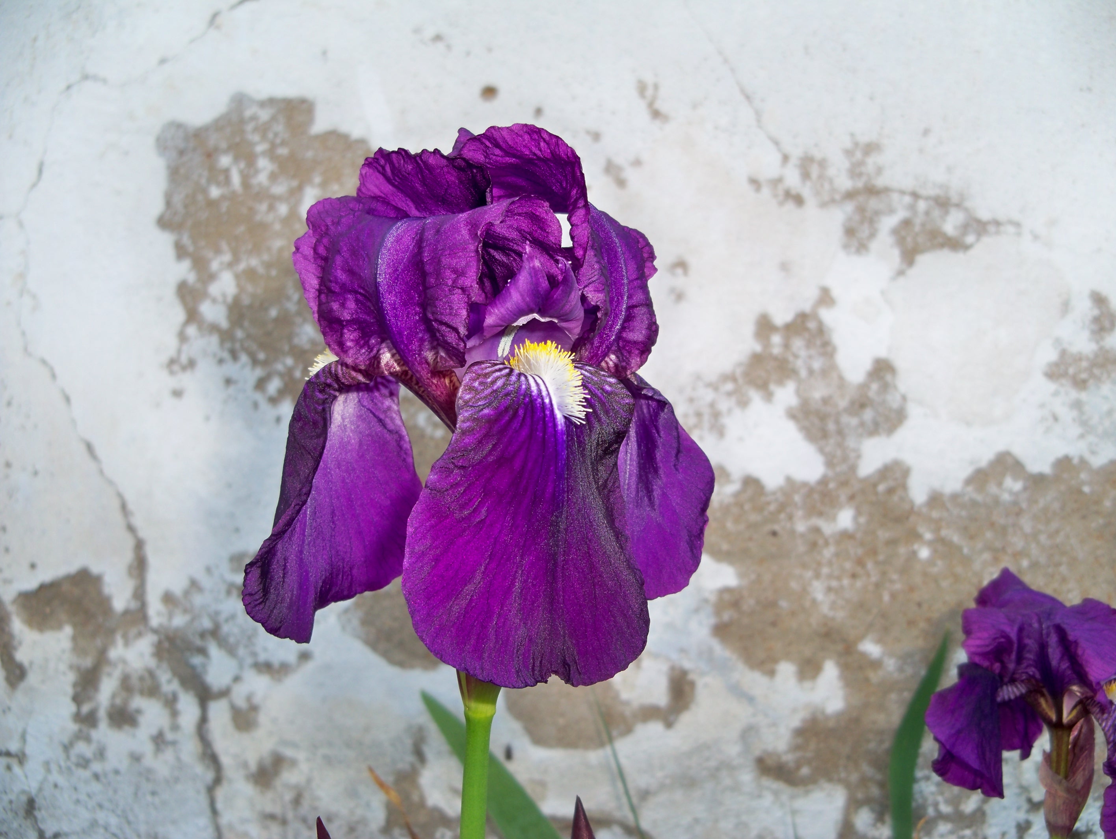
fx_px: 1129
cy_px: 420
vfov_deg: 40.7
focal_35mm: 35
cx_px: 558
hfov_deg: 52.6
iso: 80
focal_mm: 6.2
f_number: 3.5
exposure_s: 1/40
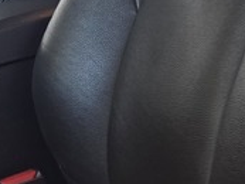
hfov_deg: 12.6
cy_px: 16
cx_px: -259
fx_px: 963
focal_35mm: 136
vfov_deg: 10.9
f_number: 1.7
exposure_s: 1/100
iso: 200
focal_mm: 6.25
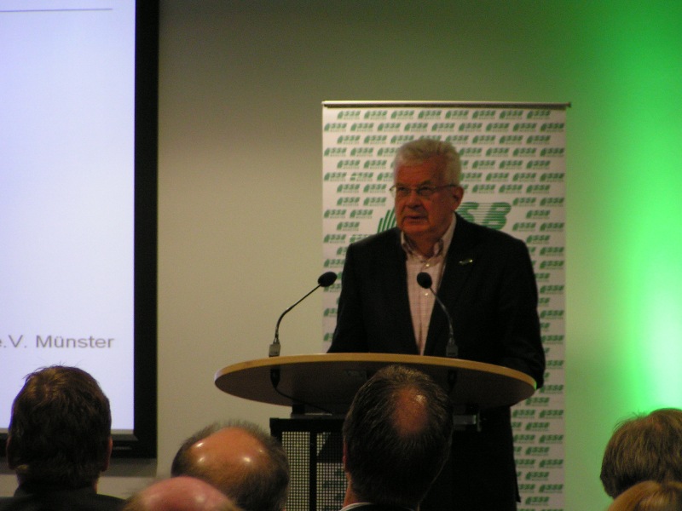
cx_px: 341
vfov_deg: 6.6
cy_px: 256
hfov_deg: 8.8
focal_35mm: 226
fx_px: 4453
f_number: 3.5
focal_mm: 34.5
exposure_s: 1/40
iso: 200
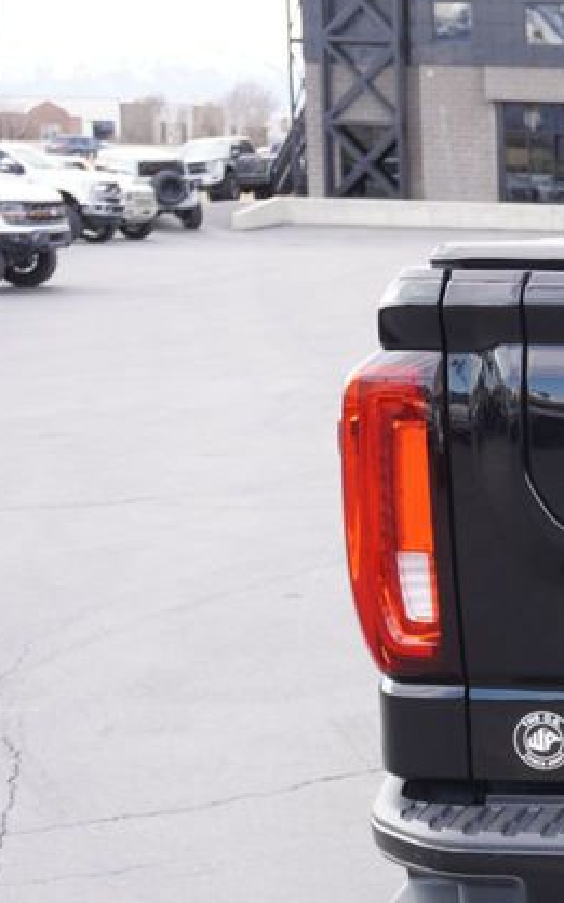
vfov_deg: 23.9
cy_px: 605
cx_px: 1093
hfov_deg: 13.2
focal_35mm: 86
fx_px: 2123
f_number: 4.5
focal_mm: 23
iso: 100
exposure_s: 1/80
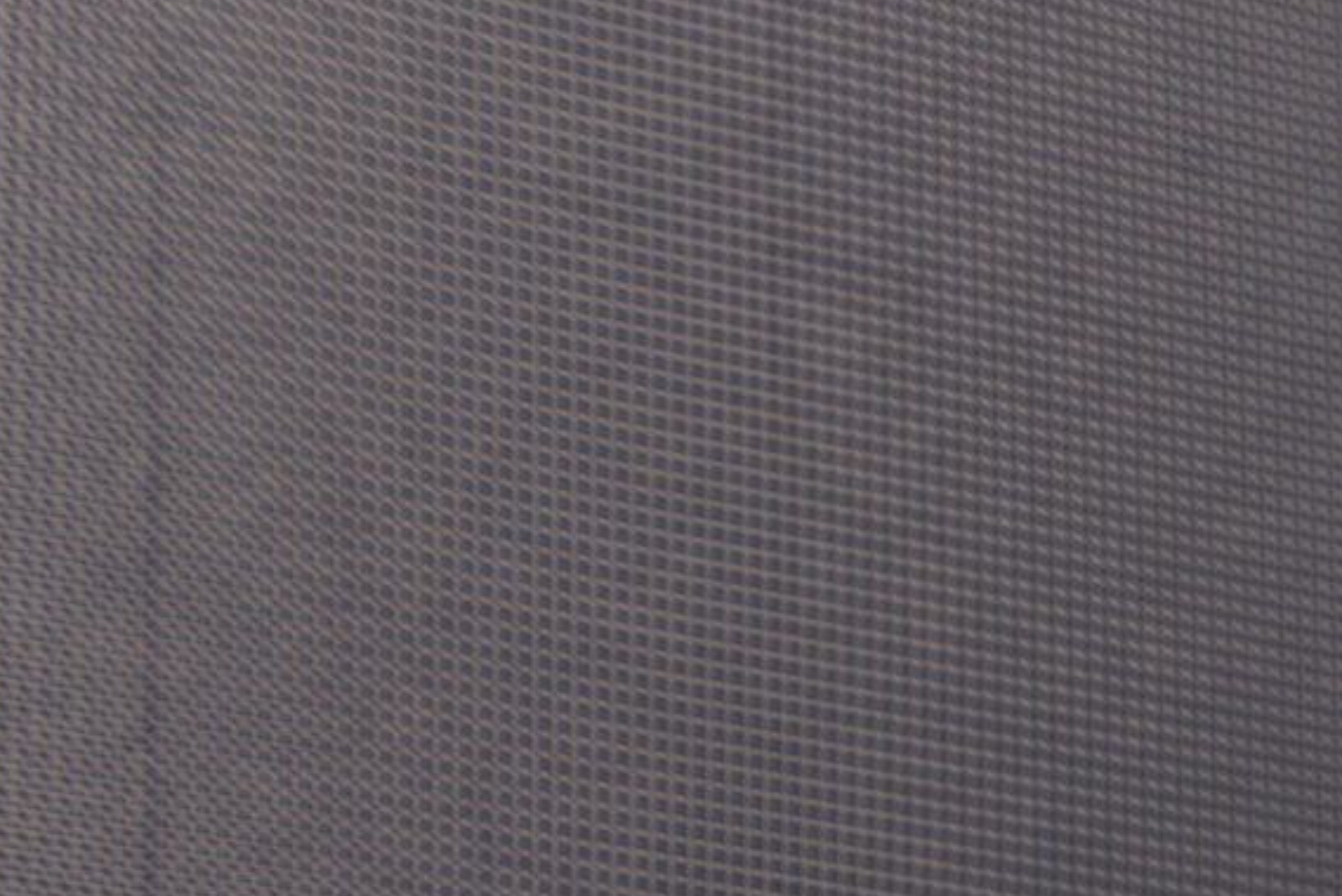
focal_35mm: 252
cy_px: 1561
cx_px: 2877
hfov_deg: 7.7
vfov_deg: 5.4
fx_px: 9398
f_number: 2.8
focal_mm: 56
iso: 50
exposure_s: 1/500
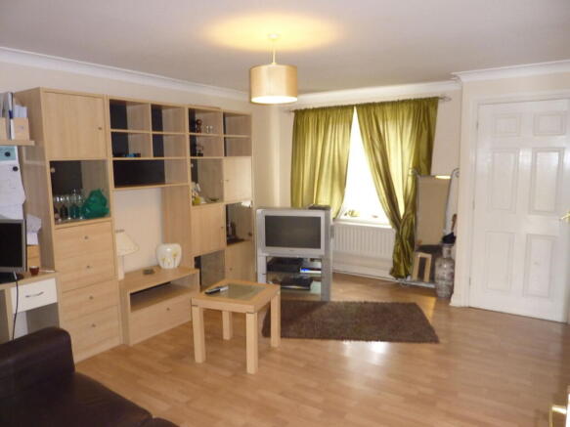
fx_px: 412
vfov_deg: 54.9
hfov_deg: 69.4
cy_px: 214
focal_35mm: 25
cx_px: 285
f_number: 3.3
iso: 320
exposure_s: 1/30
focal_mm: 4.1
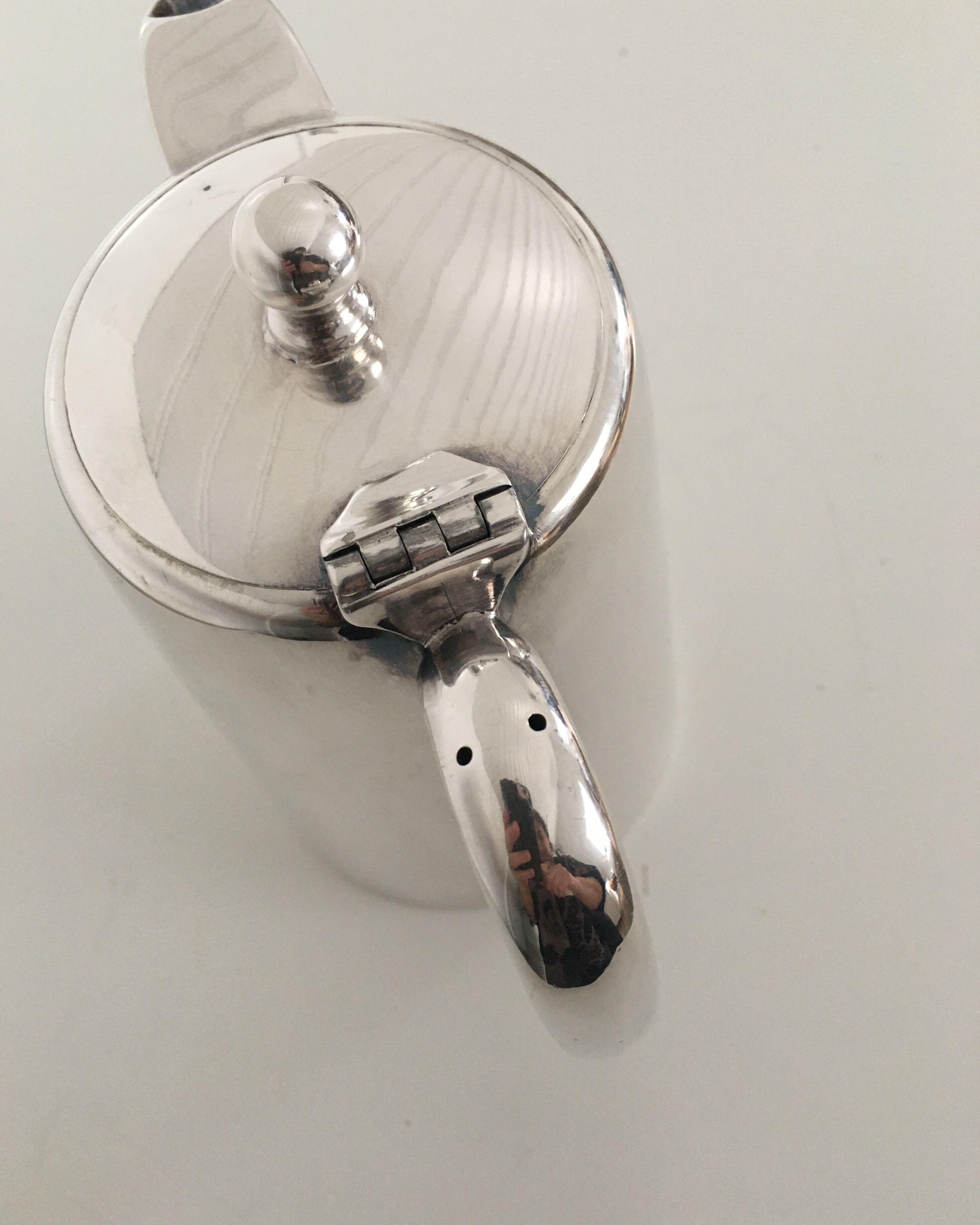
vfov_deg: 57.2
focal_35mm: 31
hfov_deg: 47.1
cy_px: 610
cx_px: 482
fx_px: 1124
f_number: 2.2
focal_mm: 4.15
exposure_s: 1/33
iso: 125
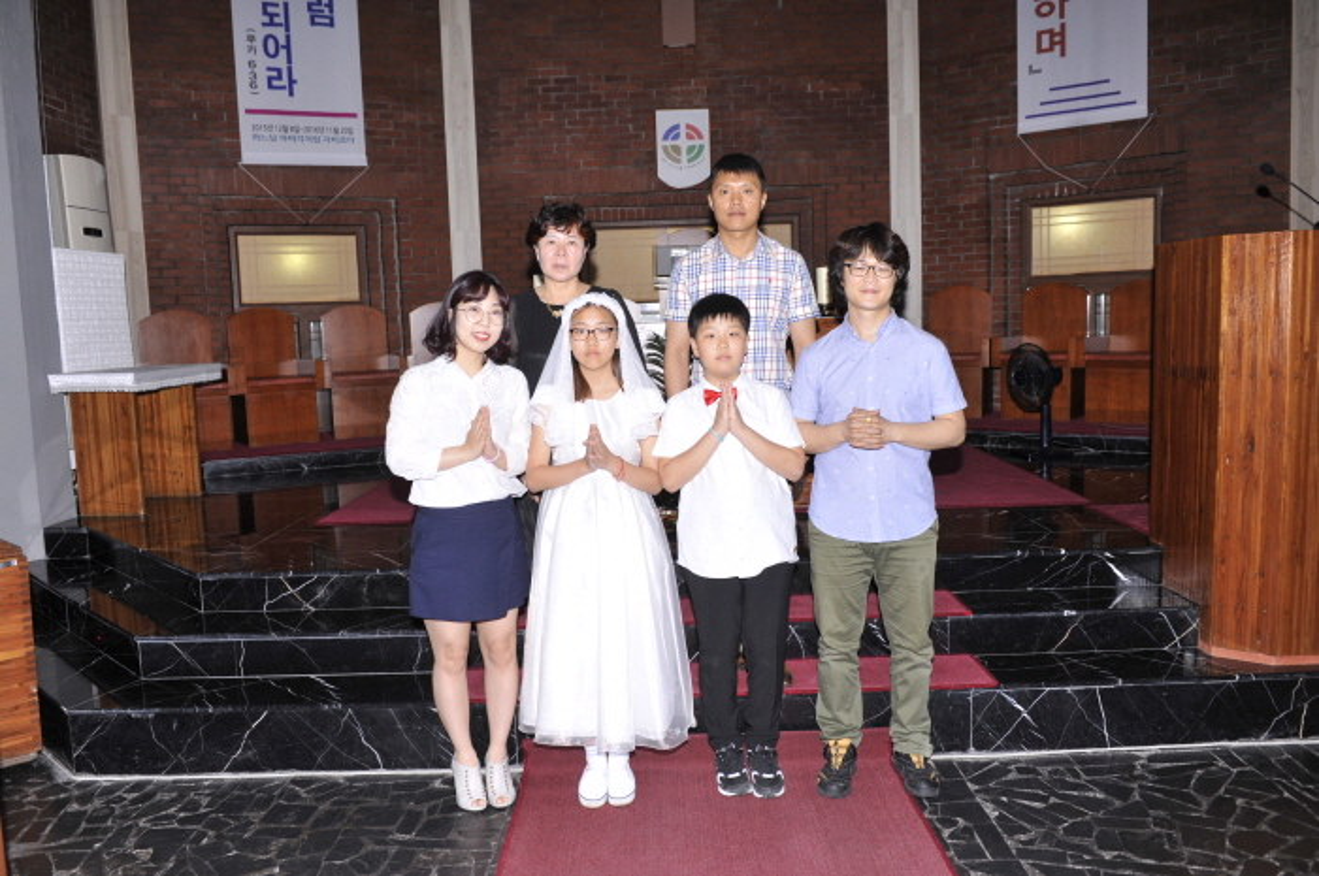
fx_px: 1134
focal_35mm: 31
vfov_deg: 42.2
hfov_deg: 60.3
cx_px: 660
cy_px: 438
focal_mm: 31
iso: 200
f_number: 5.6
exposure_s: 1/60
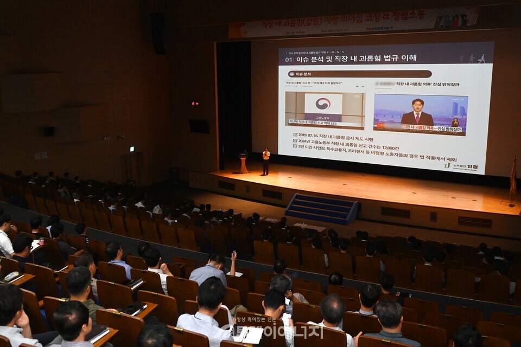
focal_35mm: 34
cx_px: 260
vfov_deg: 38.9
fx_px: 492
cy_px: 174
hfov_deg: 55.8
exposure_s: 1/125
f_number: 5.6
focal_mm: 34
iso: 2000
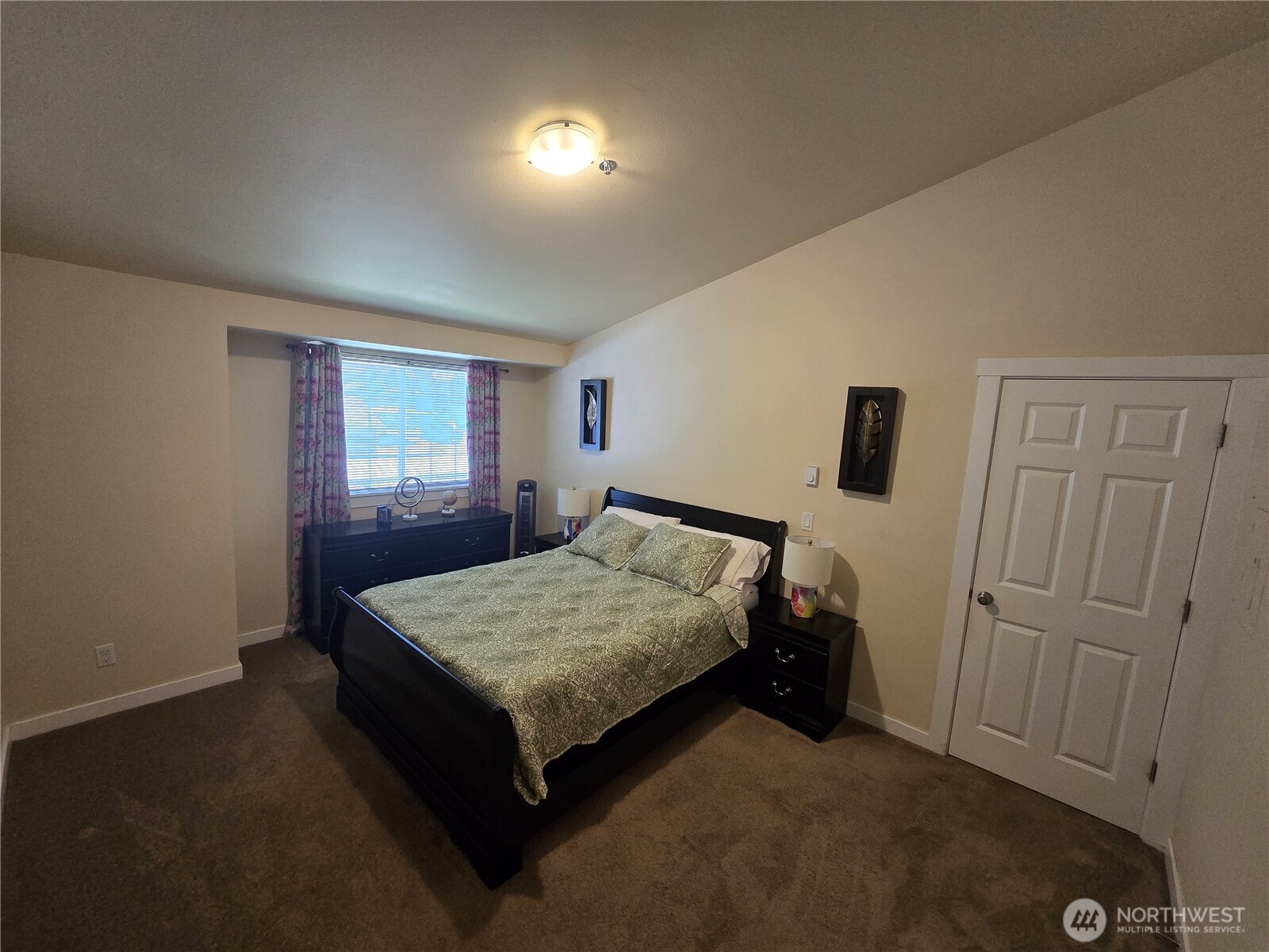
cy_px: 476
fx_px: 477
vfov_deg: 89.9
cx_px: 634
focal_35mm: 13
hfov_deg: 106.2
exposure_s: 1/60
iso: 320
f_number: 2.2
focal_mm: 2.2
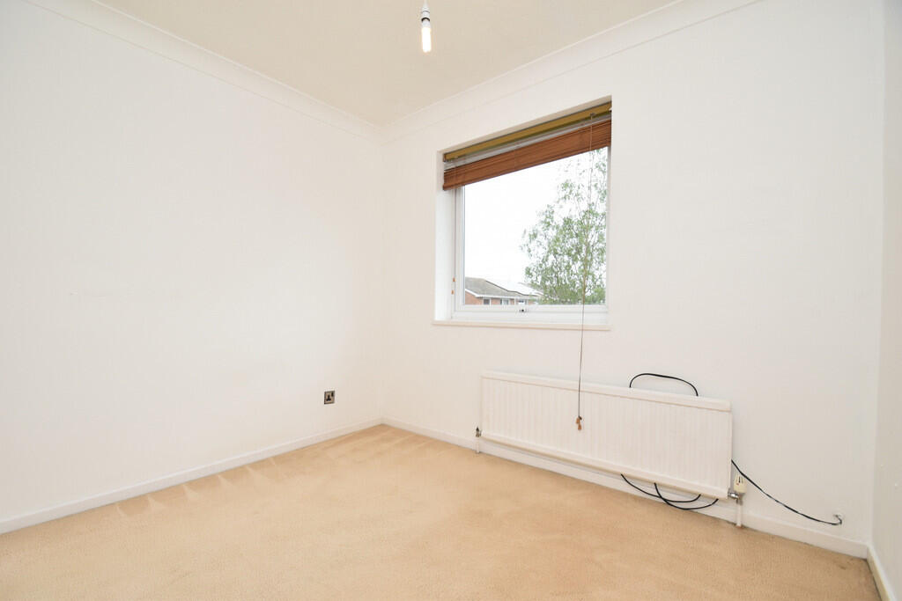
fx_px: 376
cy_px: 300
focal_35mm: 15
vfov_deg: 77.3
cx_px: 451
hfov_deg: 100.4
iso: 250
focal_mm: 10
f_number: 5
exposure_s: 1/200
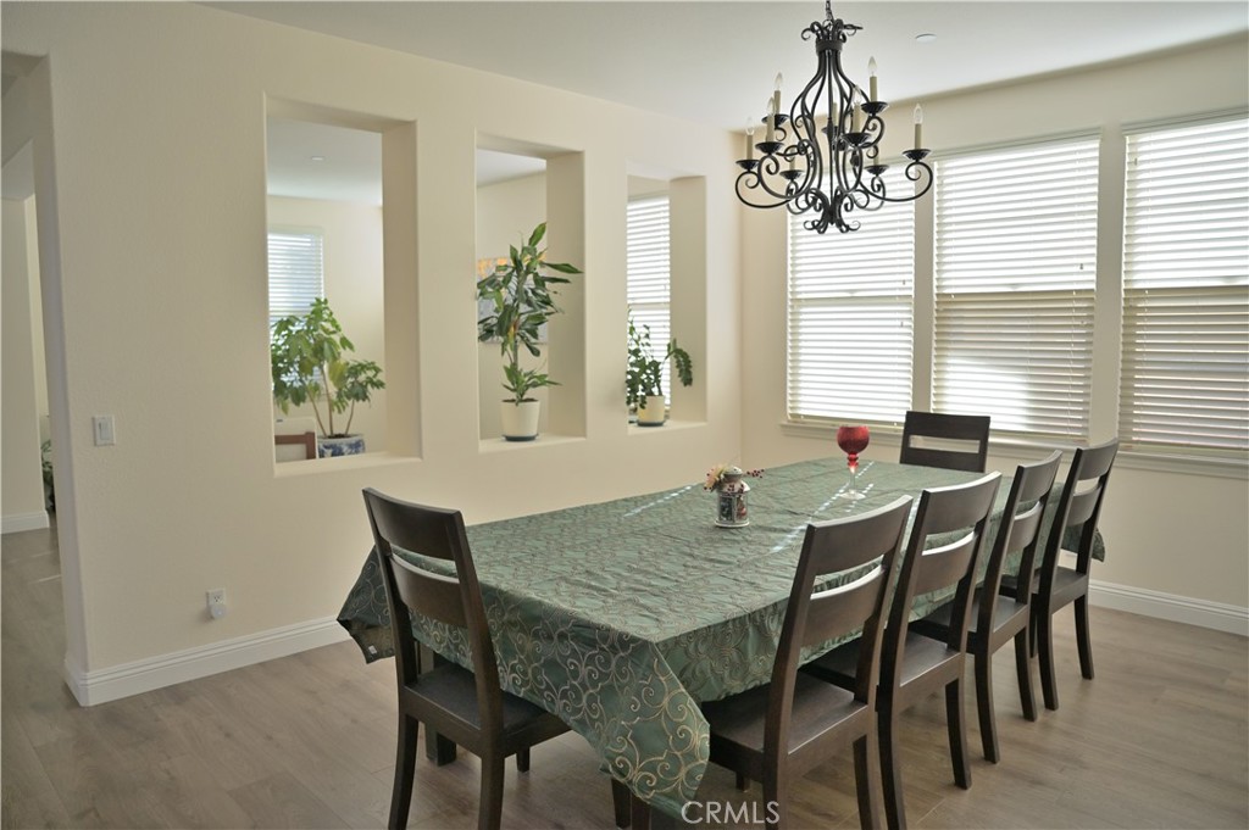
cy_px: 415
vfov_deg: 53.1
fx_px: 832
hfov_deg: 73.8
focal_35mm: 24
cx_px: 624
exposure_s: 1/400
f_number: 2.8
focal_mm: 24
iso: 800
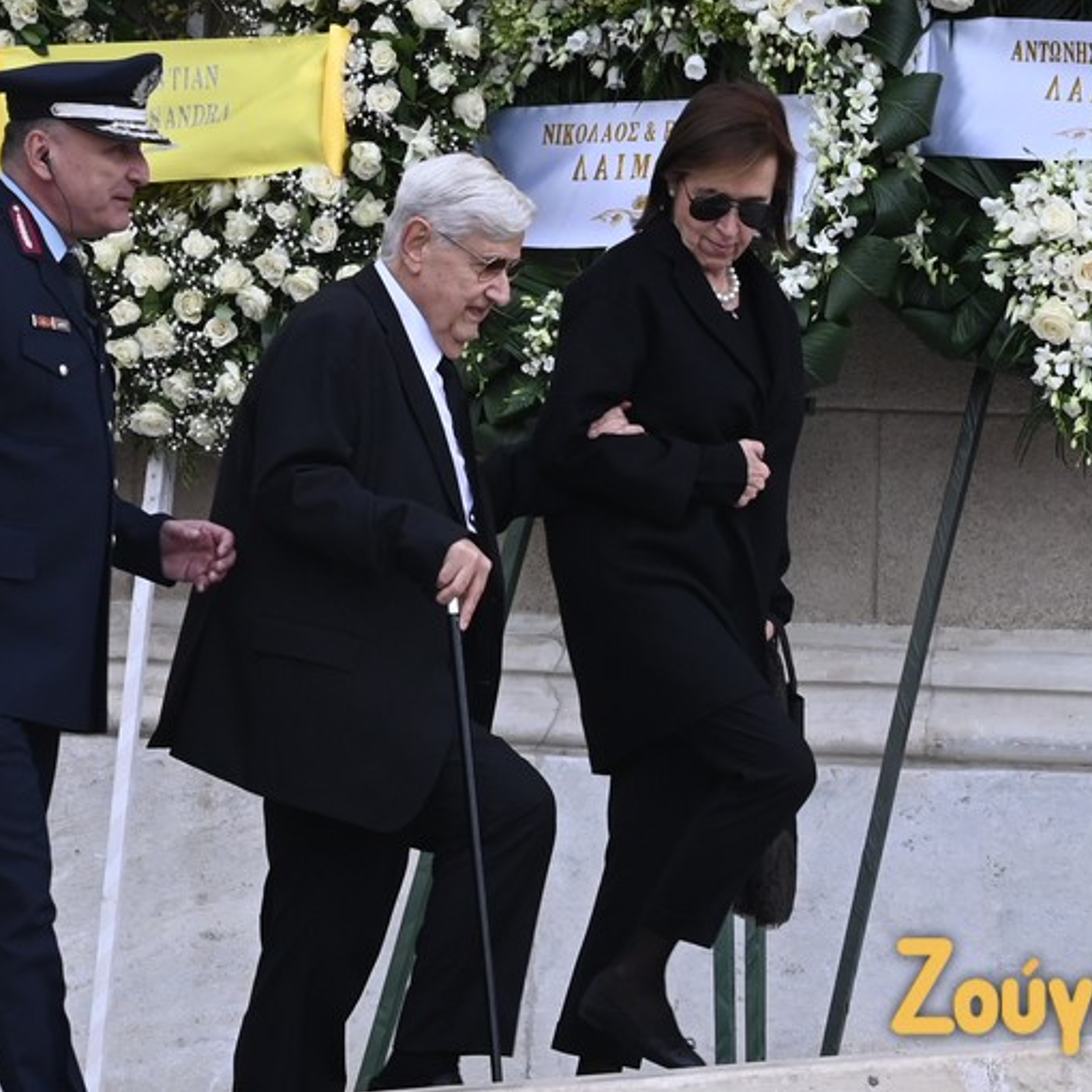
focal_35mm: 154
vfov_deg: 11.3
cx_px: 606
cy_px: 545
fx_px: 5496
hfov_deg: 11.3
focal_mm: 120
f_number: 10
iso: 640
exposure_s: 1/250
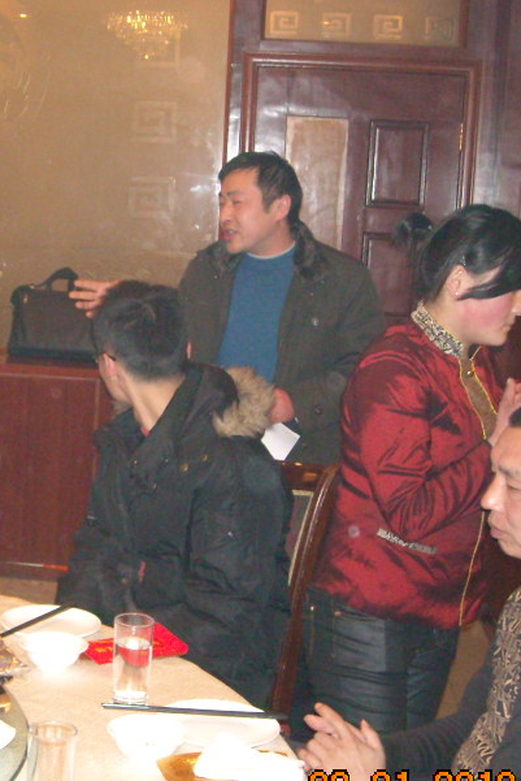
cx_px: 32
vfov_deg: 32.4
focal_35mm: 62
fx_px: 1345
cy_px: 394
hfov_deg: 21.3
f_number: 2.8
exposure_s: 1/60
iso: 518
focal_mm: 5.7
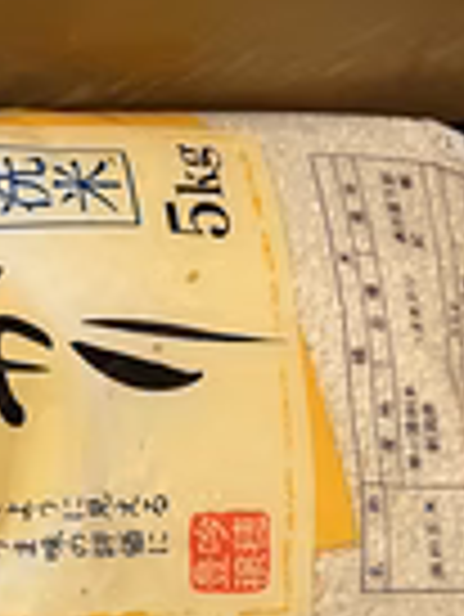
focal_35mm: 76
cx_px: 72
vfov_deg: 22.4
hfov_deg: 19.2
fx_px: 1356
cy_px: 845
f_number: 1.5
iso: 250
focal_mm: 5.7
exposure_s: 1/50
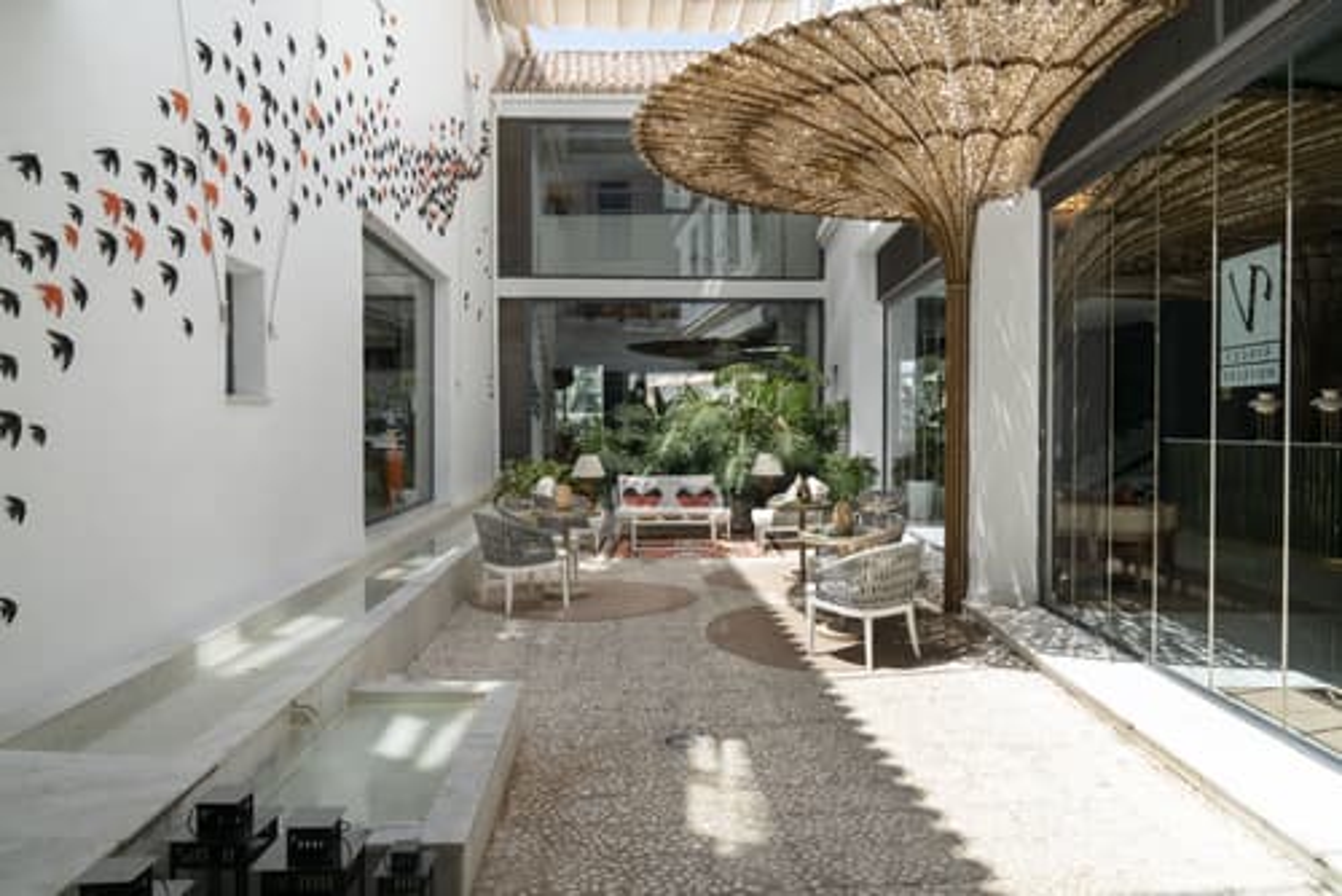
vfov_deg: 53.2
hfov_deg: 73.7
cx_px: 671
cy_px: 448
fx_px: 895
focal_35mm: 24
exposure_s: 1/15
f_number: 13
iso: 100
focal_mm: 24
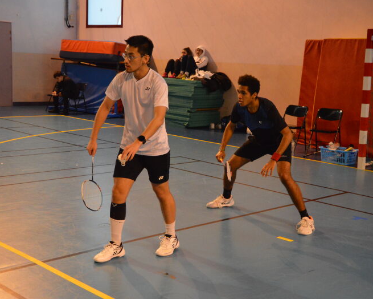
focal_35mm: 55
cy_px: 150
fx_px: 607
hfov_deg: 34.1
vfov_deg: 27.6
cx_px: 188
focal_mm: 32
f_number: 4.2
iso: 3200
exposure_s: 1/250
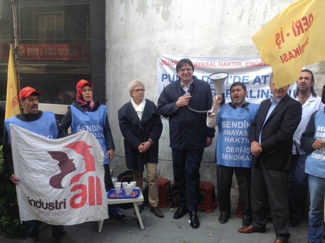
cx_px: 166
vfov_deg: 35.8
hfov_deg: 46.9
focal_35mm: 40
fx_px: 375
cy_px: 136
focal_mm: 4.28
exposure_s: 1/200
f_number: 2.4
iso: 50
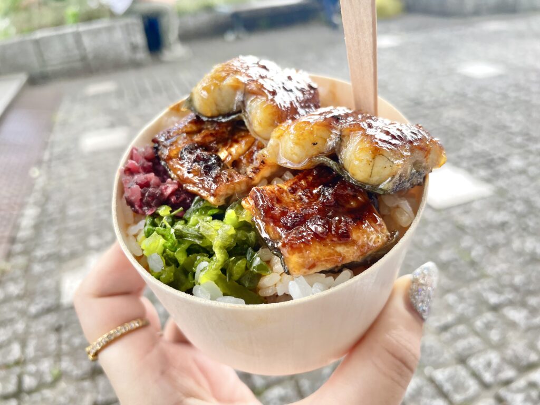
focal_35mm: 26
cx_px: 270
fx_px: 406
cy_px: 202
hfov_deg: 67.3
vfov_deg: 53.1
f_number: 1.6
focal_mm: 4.2
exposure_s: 1/121
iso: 40
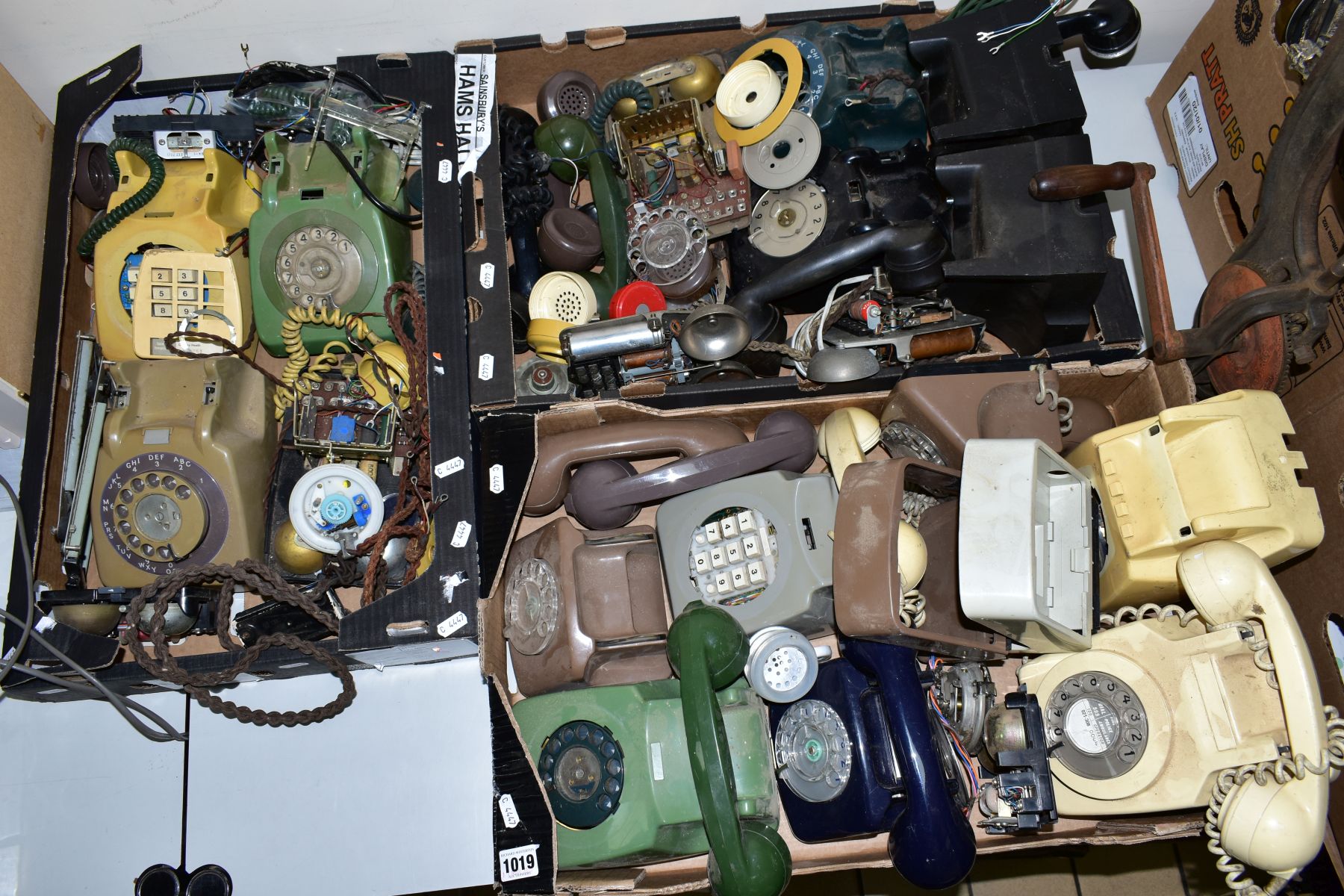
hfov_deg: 61.9
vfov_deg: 43.6
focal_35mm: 30
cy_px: 448
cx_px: 672
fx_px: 1120
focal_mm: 20
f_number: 6.3
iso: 200
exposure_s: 1/60
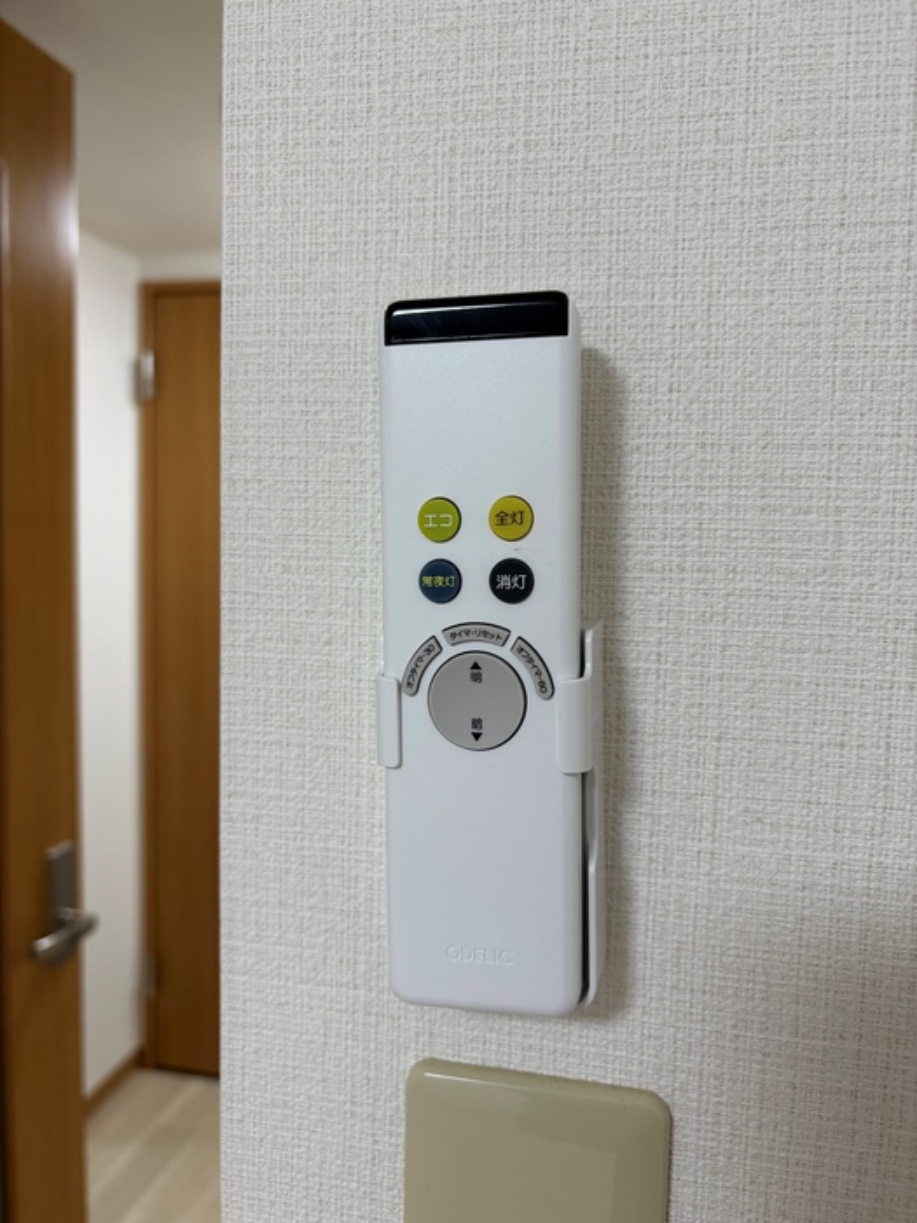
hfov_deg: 53.1
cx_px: 458
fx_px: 918
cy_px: 612
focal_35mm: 26
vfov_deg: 67.3
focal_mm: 5.96
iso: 125
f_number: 1.6
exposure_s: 1/120
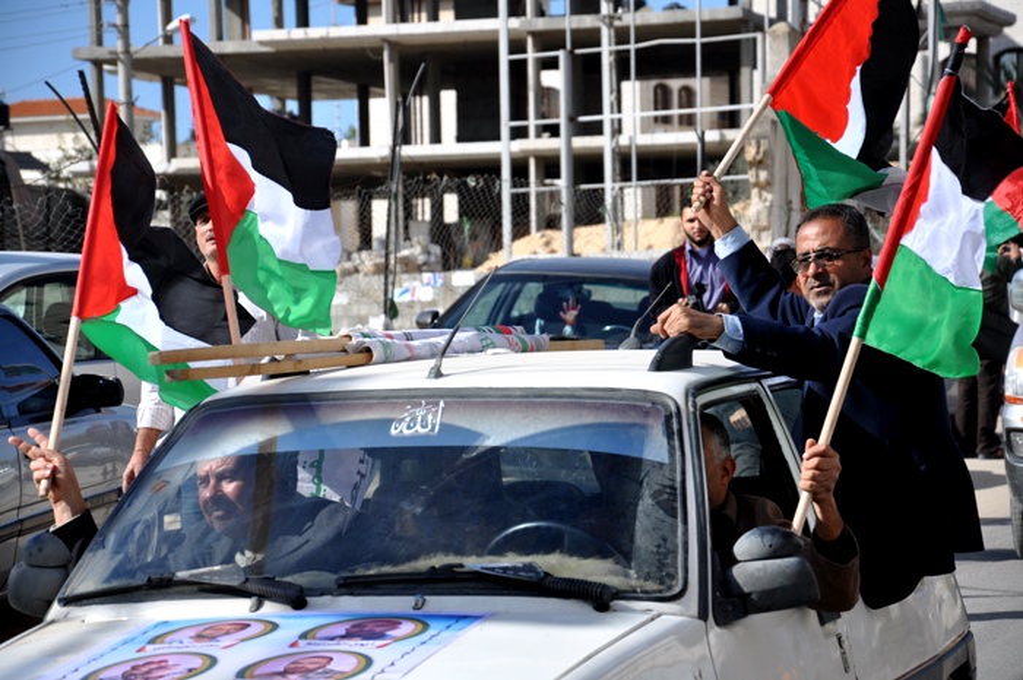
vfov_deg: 9.9
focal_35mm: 138
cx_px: 512
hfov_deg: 14.9
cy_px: 340
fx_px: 3917
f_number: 7.1
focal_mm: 92
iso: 200
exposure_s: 1/800
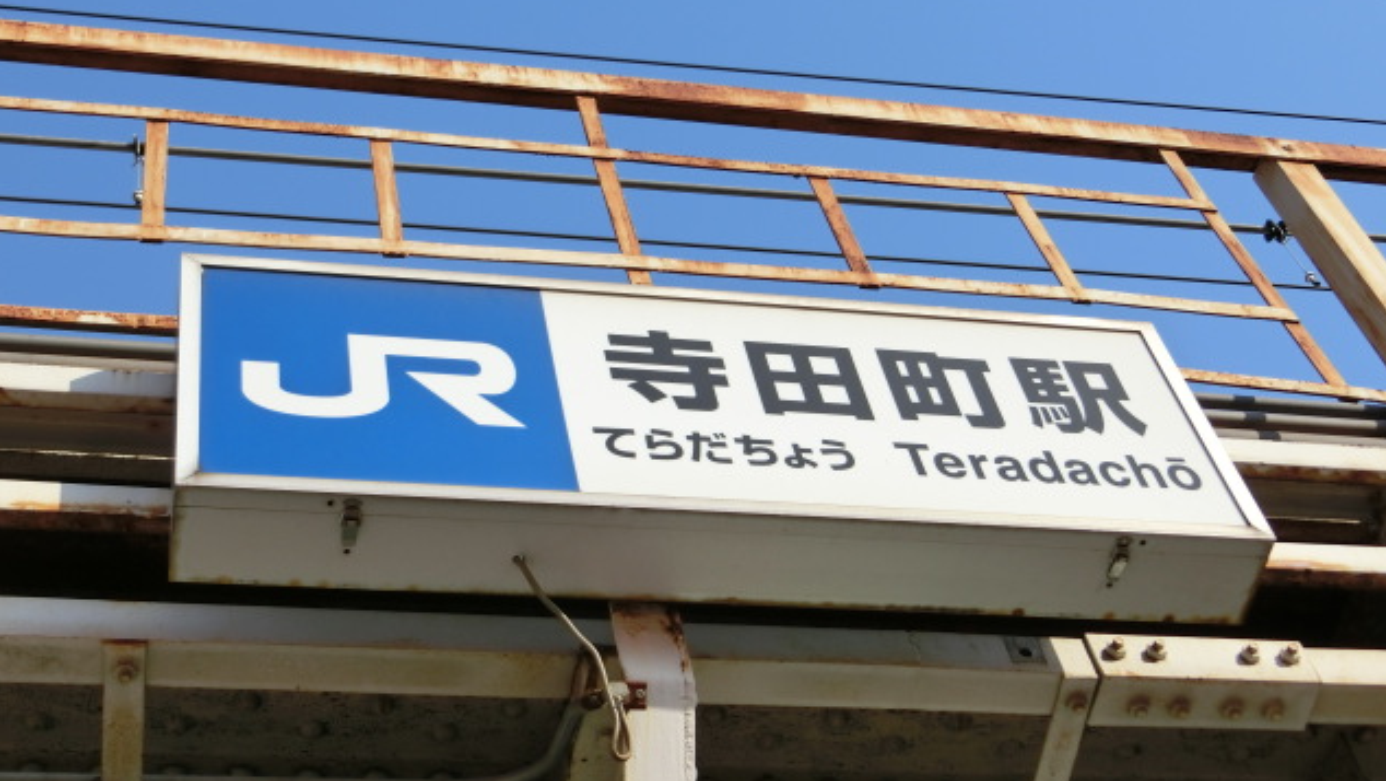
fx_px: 2426
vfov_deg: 18.3
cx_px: 693
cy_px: 392
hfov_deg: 31.9
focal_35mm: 66
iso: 80
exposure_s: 1/400
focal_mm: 10.7
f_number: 5
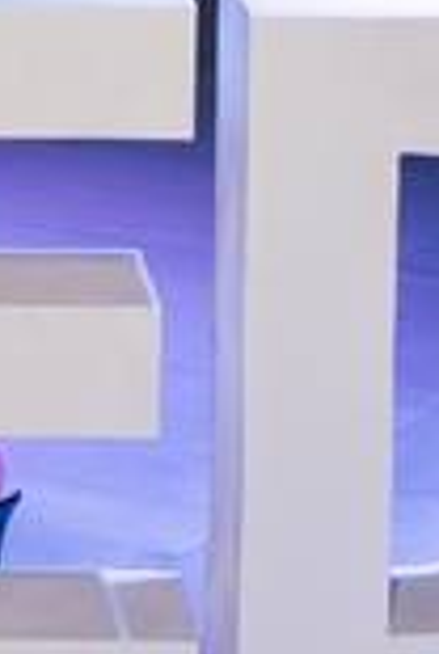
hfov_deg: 5.5
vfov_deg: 8.0
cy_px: -411
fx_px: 4559
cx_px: -228
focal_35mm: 250
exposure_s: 1/400
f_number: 2.8
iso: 2500
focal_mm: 35
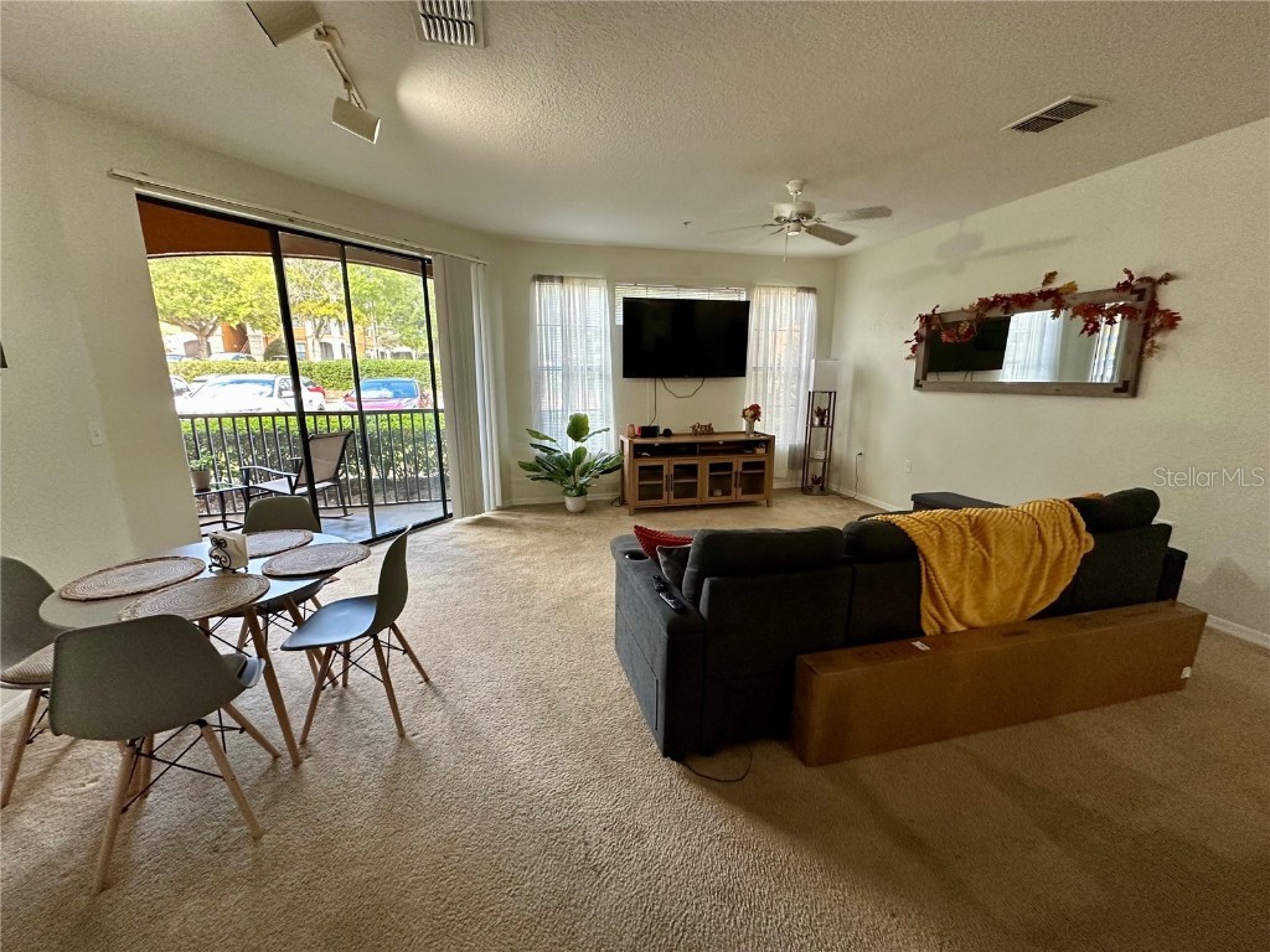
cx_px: 635
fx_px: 514
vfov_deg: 85.7
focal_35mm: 14
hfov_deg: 102.1
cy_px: 476
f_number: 2.2
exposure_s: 1/120
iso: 250
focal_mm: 2.22
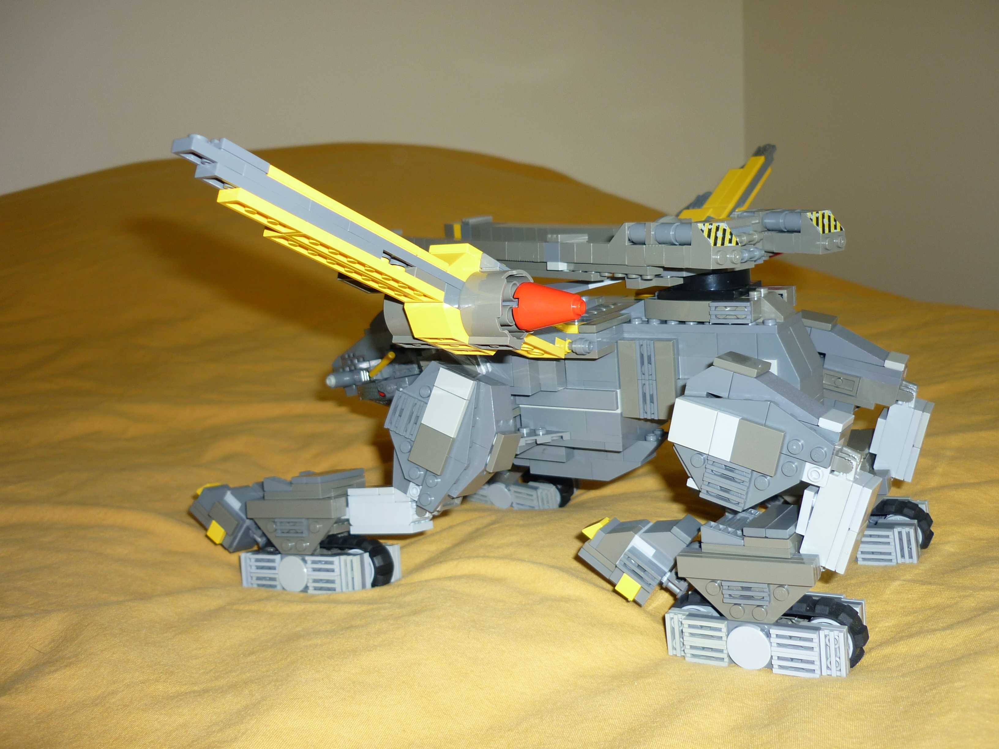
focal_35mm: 33
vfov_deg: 42.9
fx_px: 952
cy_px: 374
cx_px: 500
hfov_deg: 55.4
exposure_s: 1/30
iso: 100
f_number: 2.8
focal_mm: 5.5
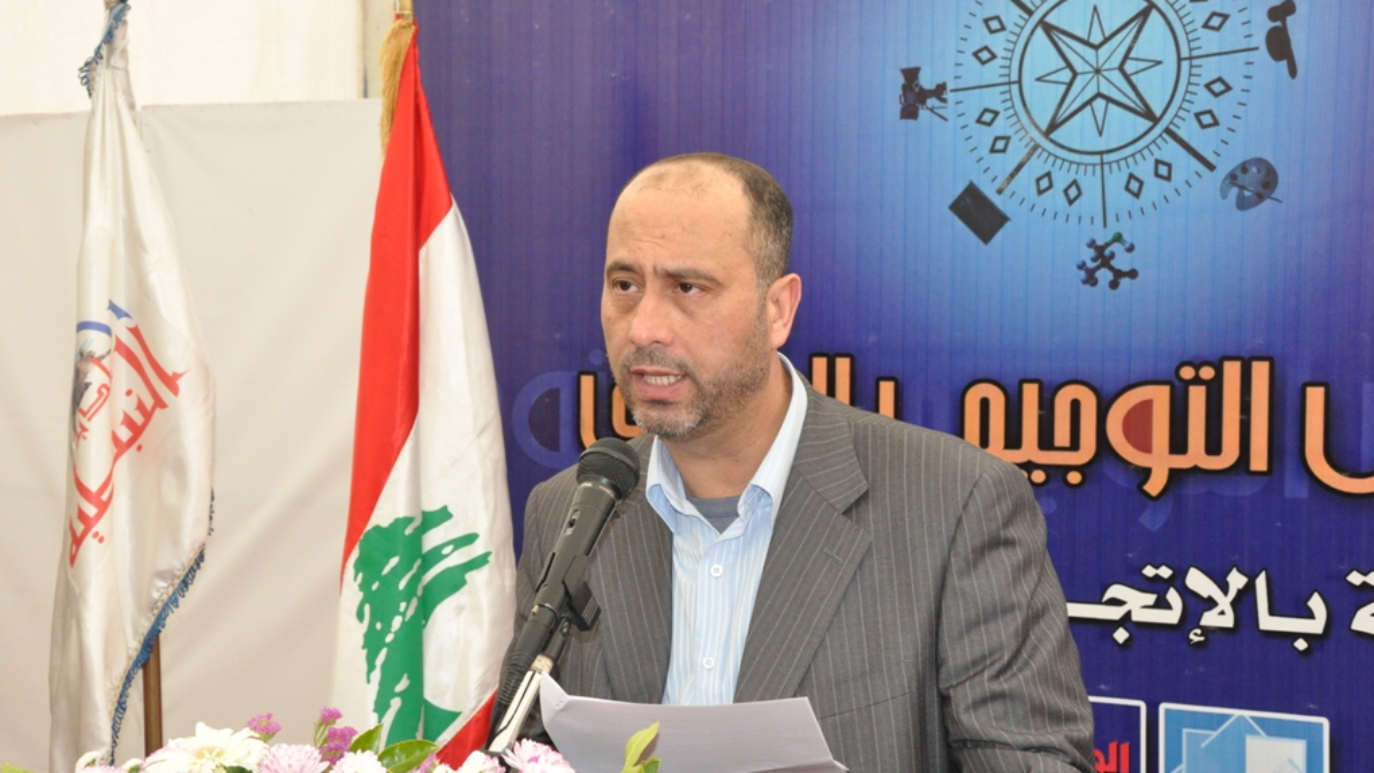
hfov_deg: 33.3
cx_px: 686
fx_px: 2296
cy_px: 428
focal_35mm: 63
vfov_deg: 19.1
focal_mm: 40
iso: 2000
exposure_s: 1/200
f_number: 11
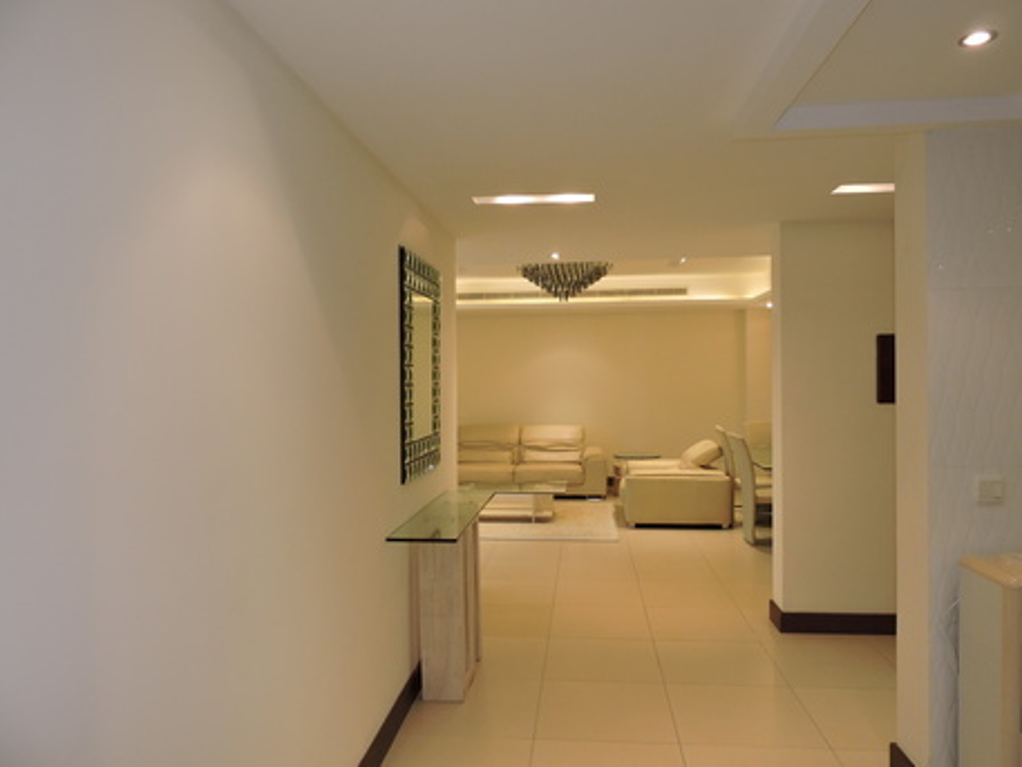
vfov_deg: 56.8
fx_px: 709
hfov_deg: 71.6
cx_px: 511
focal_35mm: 24
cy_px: 384
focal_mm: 4.3
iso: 180
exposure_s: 1/40
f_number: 3.3
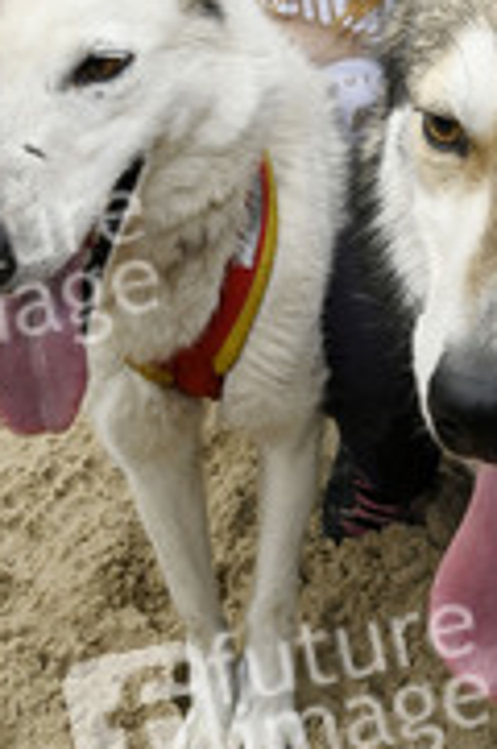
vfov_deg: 35.5
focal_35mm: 53
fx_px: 1102
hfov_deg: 25.0
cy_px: 83
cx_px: 398
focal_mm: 24
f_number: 14
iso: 1000
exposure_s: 1/200
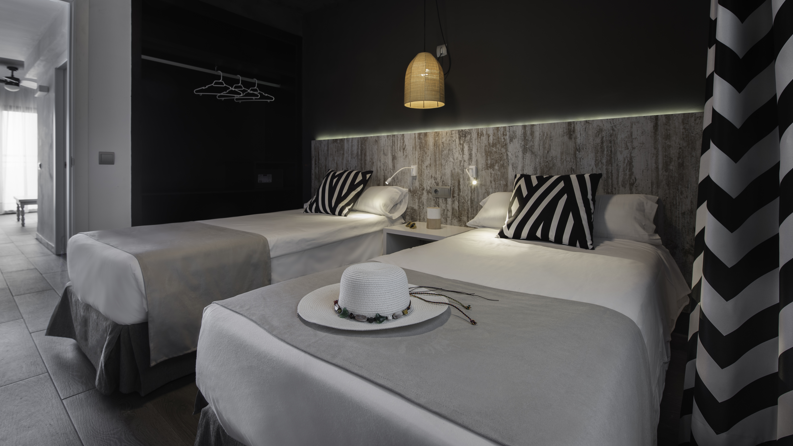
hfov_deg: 92.7
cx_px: 392
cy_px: 175
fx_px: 378
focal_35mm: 18
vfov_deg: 60.4
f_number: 8
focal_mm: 16
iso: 100
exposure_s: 1/2.5
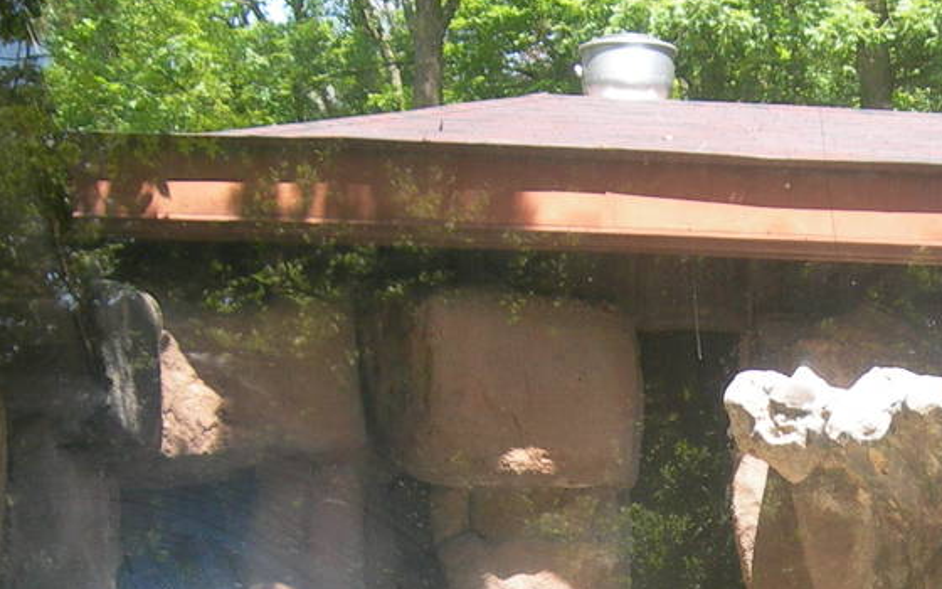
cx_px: 821
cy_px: 757
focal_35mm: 115
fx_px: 2952
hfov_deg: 17.9
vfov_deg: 11.1
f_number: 2.8
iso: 50
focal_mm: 7.8
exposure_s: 1/170
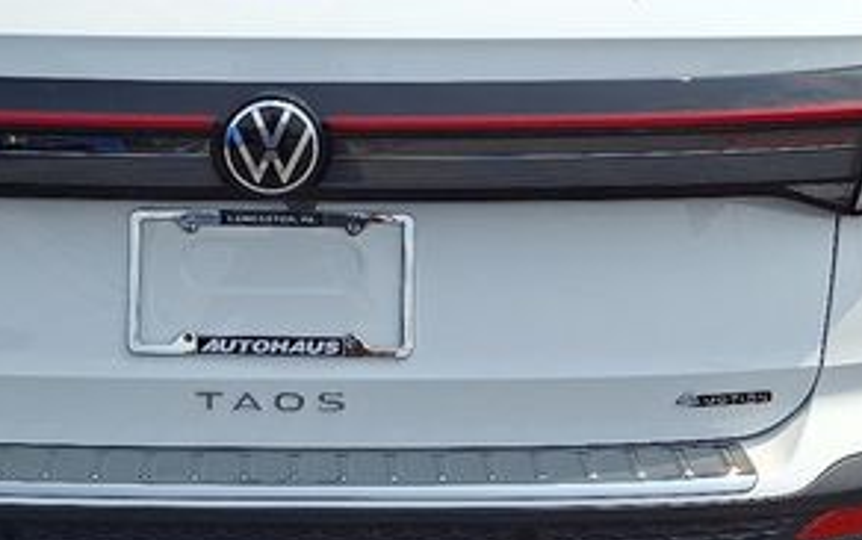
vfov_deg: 22.4
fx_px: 1364
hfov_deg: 34.7
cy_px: 204
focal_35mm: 58
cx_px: 275
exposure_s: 1/1429
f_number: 1.8
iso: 25
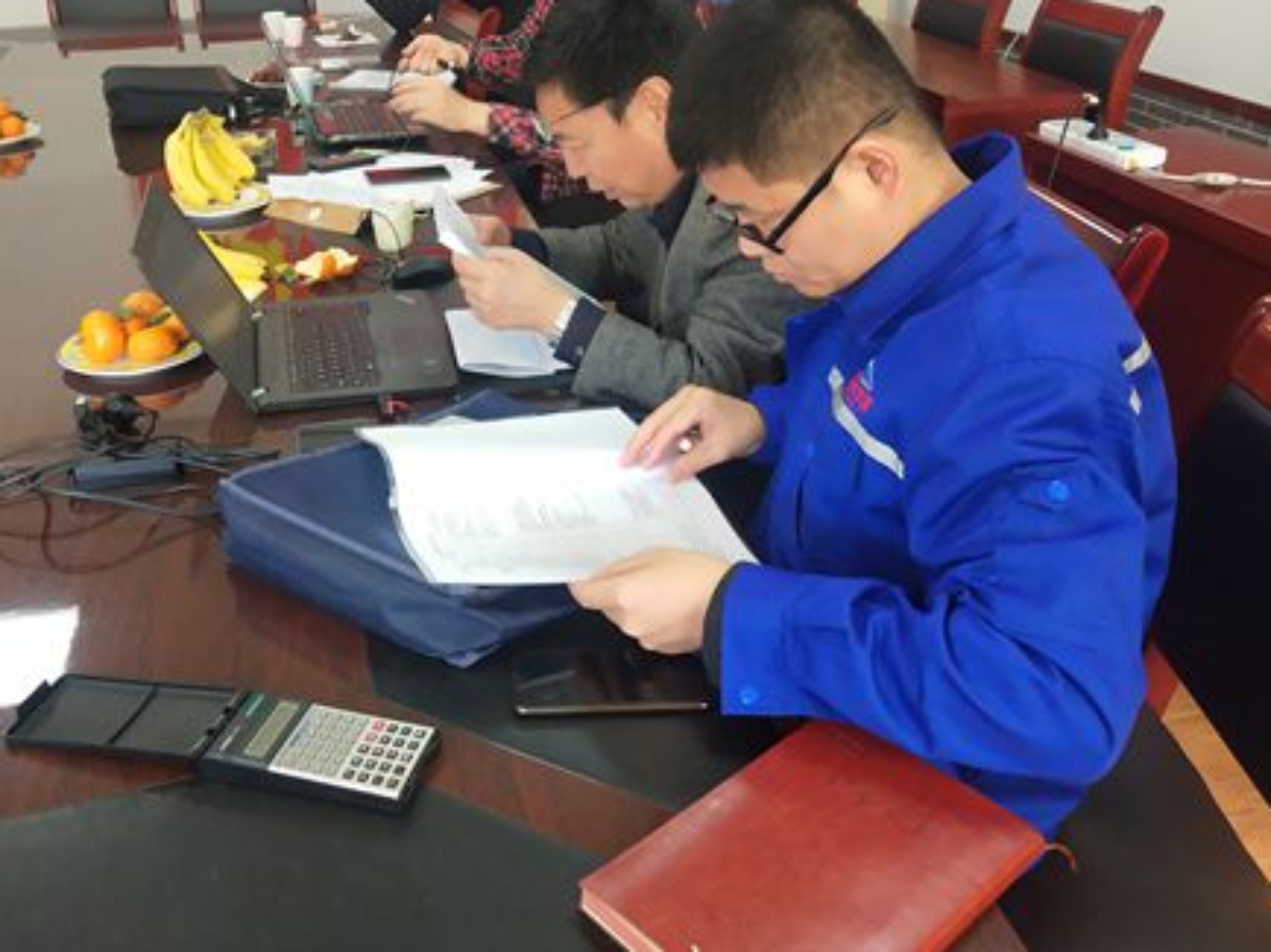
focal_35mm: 38
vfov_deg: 37.6
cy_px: 404
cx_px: 568
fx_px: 1394
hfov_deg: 48.9
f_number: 1.8
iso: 134
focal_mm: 3.95
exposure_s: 1/50
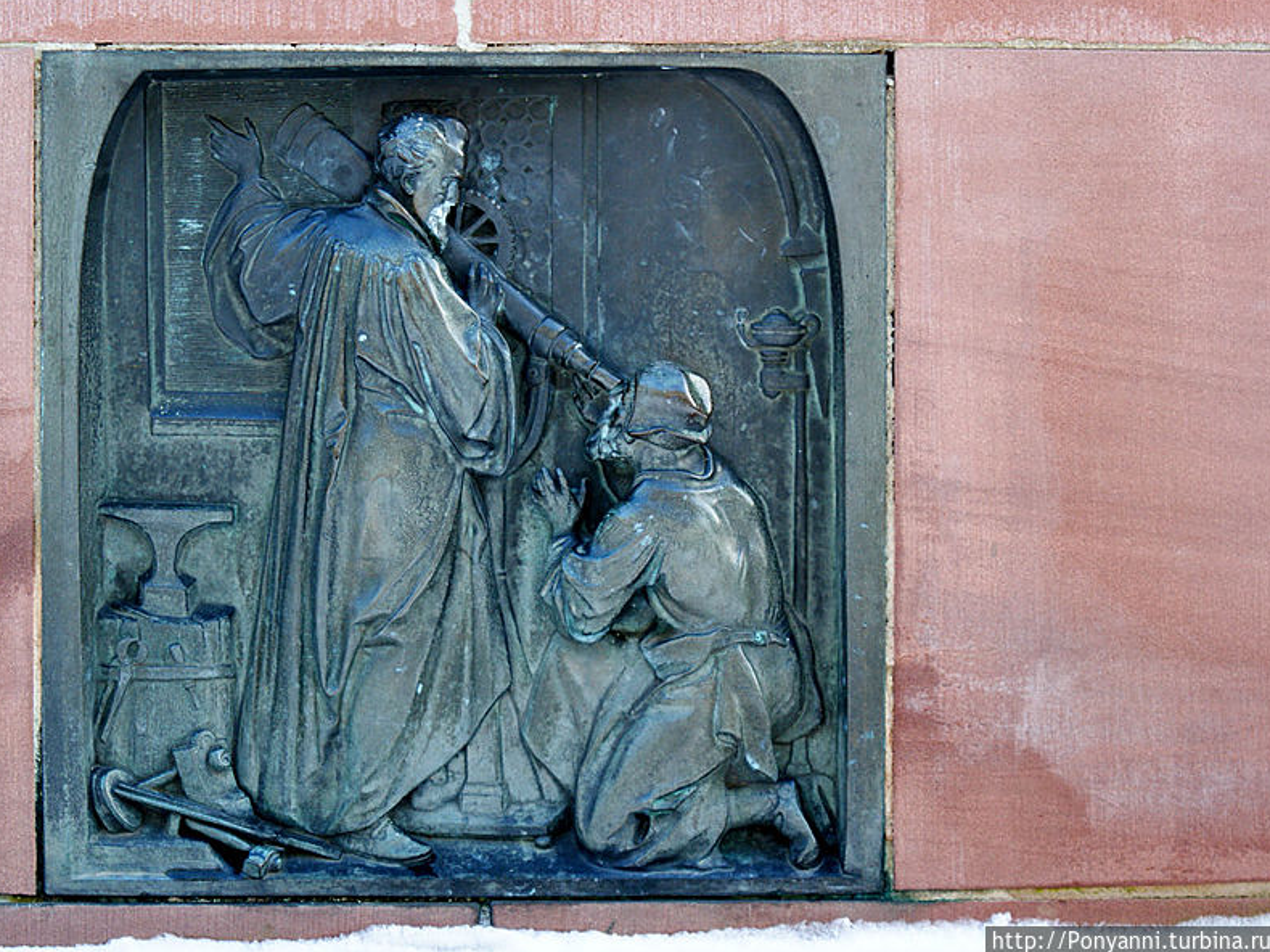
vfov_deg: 12.9
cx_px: 561
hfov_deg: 17.1
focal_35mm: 115
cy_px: 474
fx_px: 4218
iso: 400
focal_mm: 70
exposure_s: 1/160
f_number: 2.8
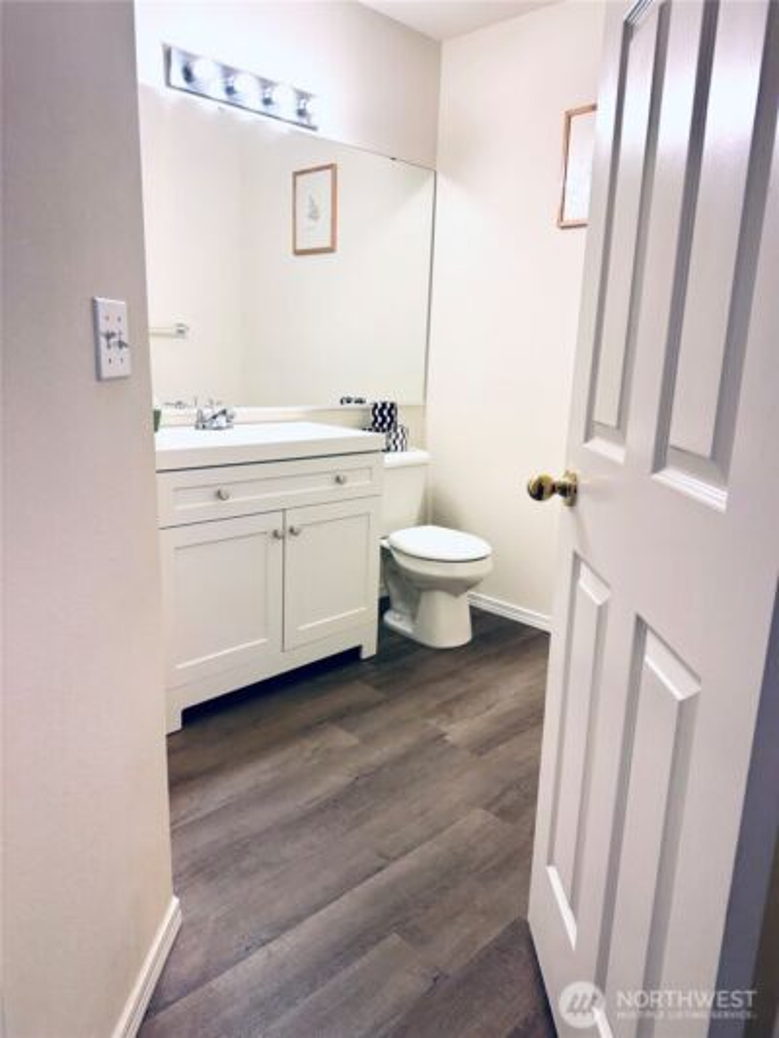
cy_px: 519
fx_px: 720
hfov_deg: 56.8
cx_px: 390
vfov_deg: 71.6
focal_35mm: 24
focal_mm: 6.86
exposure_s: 1/120
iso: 80
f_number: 1.78
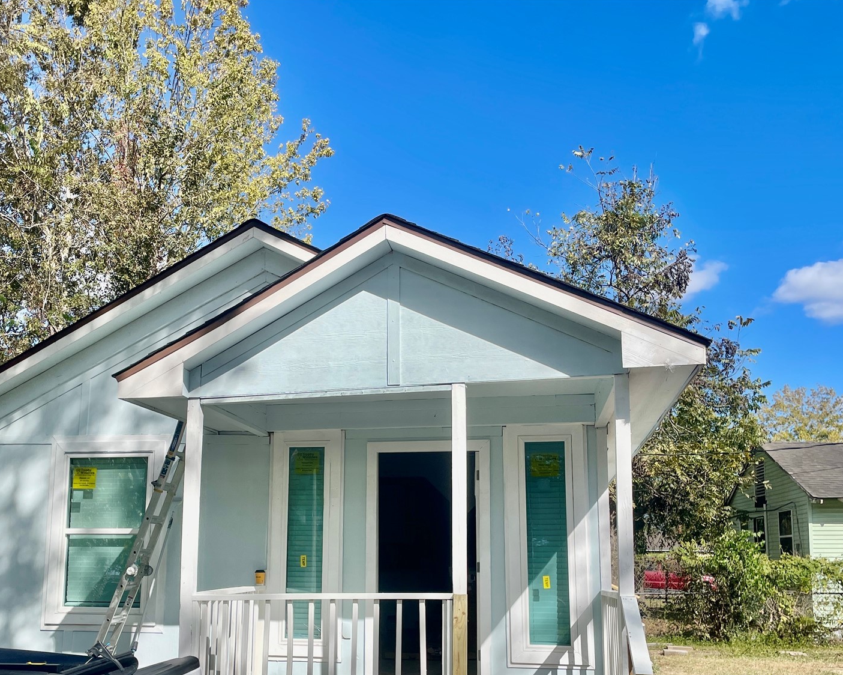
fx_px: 923
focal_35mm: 37
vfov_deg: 39.6
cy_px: 459
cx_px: 343
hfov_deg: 48.8
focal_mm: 4.2
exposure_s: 1/4292
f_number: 1.6
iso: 32
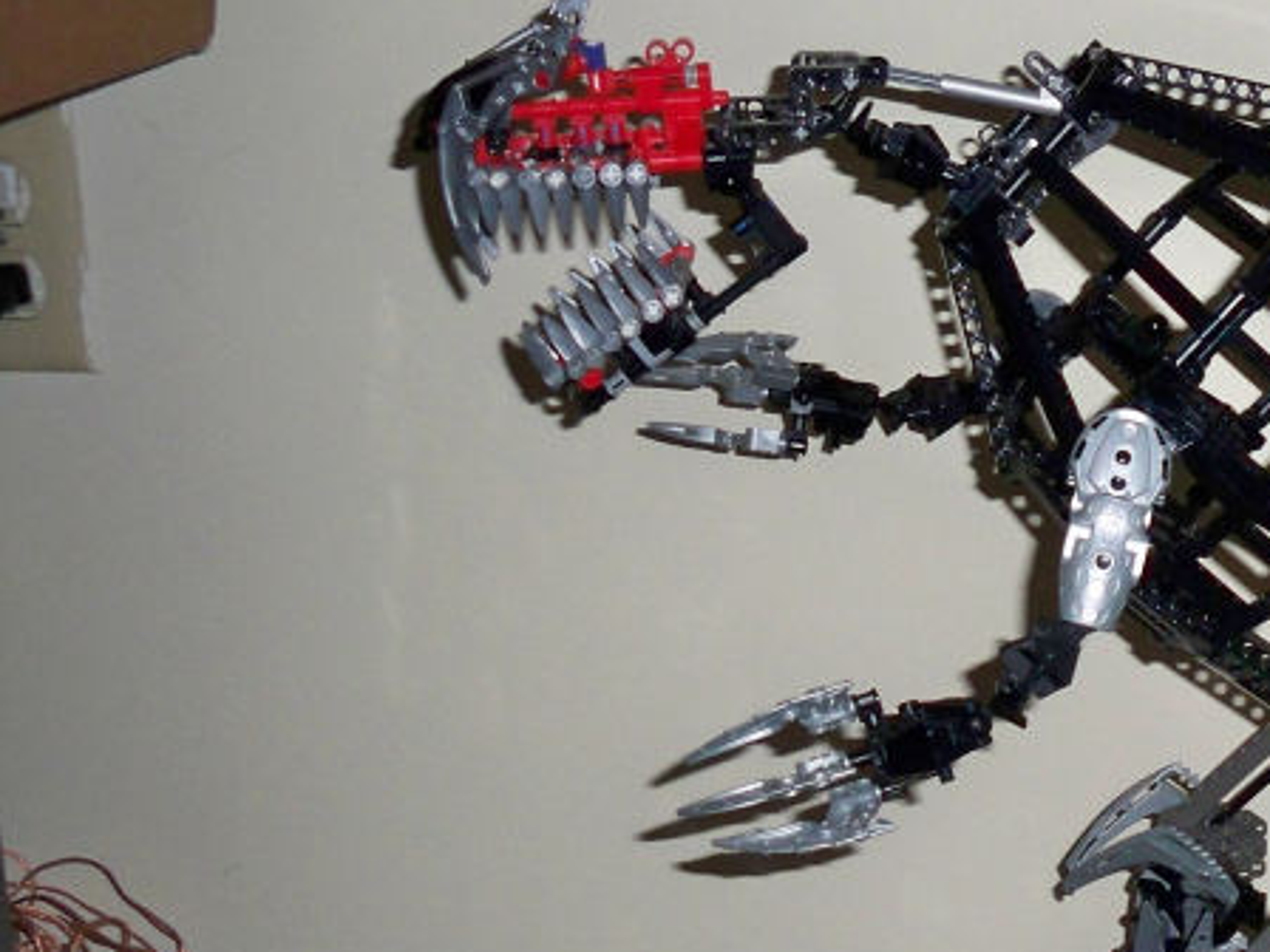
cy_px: 722
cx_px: 1449
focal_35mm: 80
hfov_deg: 22.8
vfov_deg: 18.3
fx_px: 2935
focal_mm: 6.3
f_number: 3.1
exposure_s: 1/60
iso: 200
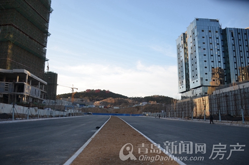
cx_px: 124
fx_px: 186
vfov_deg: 47.7
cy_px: 82
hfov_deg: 67.5
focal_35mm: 27
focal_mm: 18
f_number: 4
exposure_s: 1/250
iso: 100
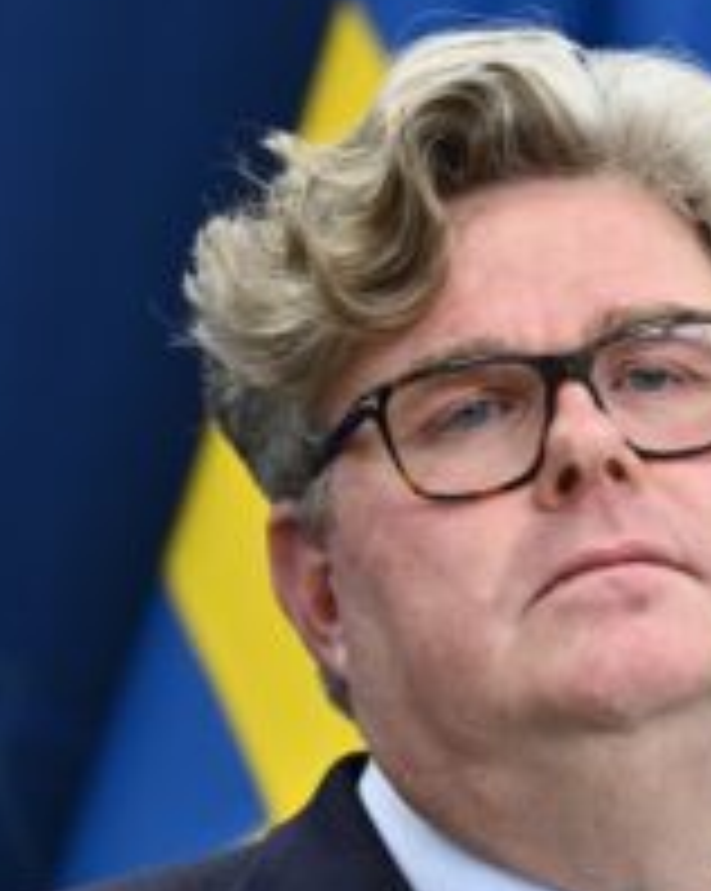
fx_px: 16887
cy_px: 603
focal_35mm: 641
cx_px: 850
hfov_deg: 2.4
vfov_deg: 3.0
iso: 500
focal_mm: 200
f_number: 2.8
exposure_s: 1/250
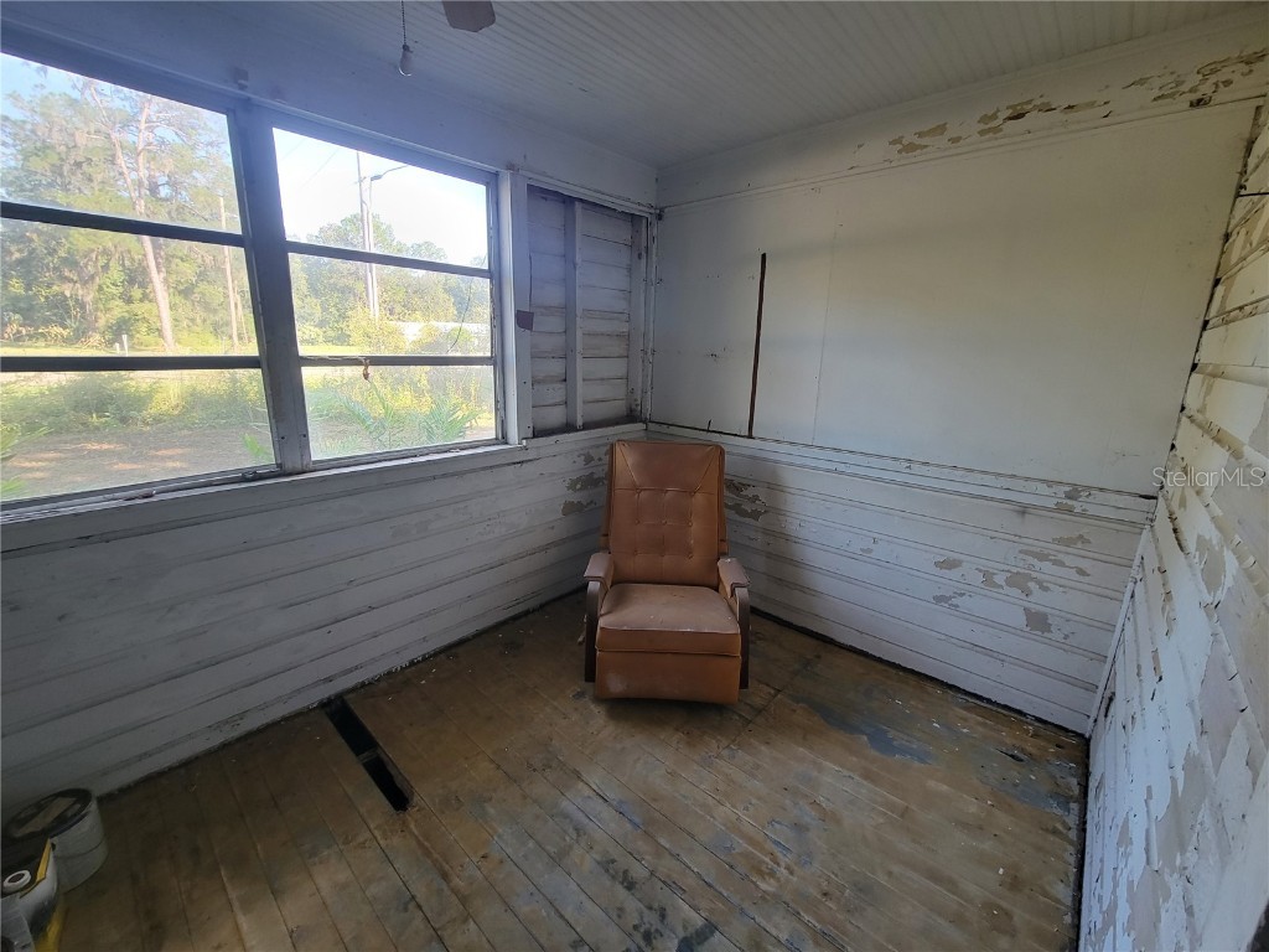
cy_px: 476
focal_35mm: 13
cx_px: 634
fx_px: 477
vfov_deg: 89.9
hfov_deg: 106.2
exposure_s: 1/60
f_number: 2.2
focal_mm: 2.2
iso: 125
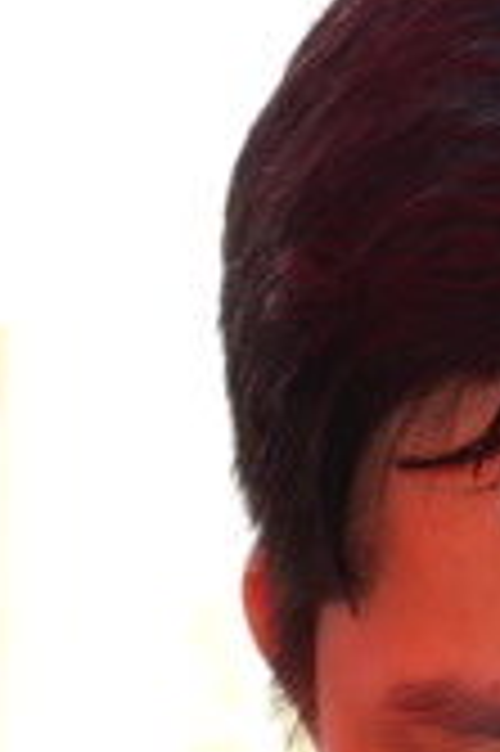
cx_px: 766
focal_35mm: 571
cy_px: 1707
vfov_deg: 3.6
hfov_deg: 2.4
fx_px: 11920
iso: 80
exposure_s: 1/250
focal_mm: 59
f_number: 3.2
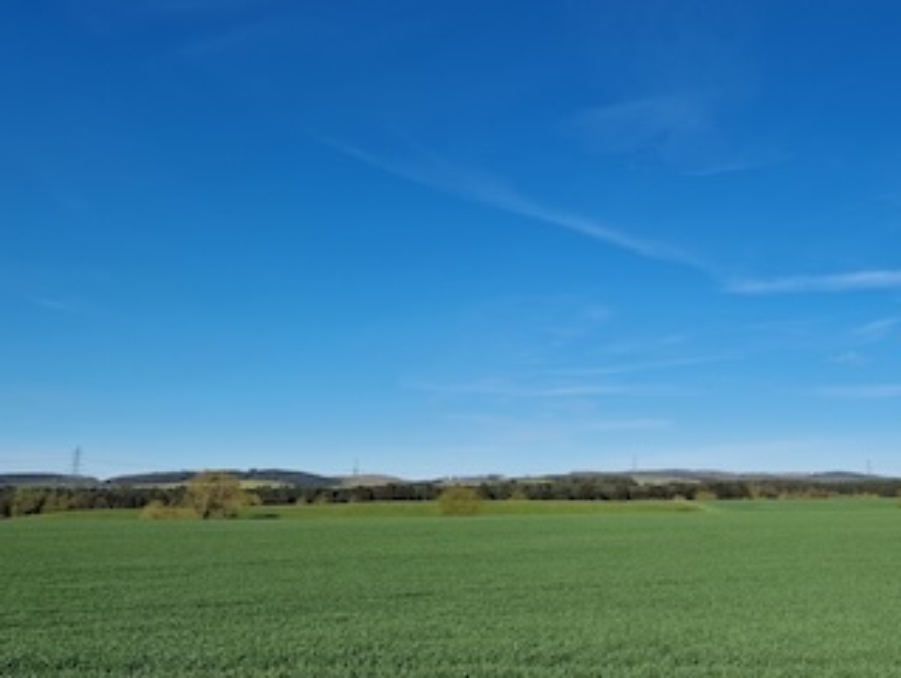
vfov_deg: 39.7
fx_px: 938
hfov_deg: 49.2
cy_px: 315
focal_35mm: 36
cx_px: 681
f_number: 1.8
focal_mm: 6.4
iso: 50
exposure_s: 1/1960
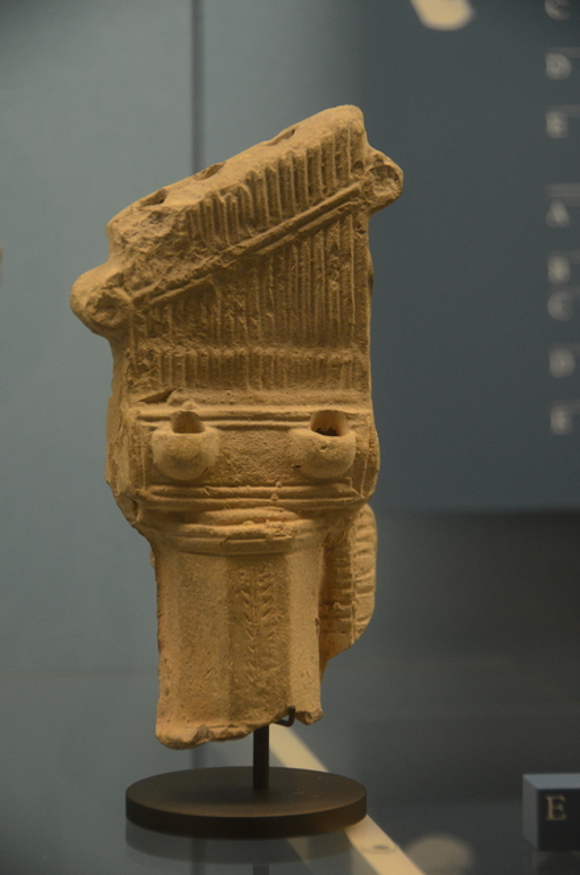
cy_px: 438
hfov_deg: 10.1
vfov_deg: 15.2
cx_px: 290
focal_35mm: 135
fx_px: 3276
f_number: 5.3
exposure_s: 1/80
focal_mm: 90
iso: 1000
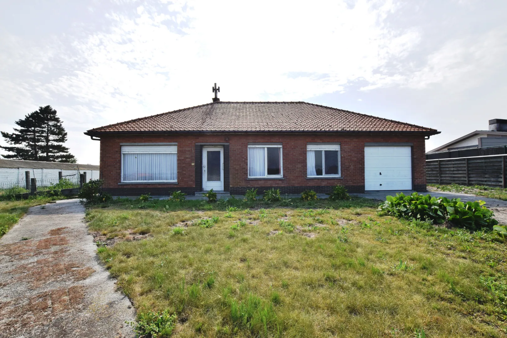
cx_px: 254
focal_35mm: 15
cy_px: 169
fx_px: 211
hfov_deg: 100.4
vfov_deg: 77.4
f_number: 11
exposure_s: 1/400
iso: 400
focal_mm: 10
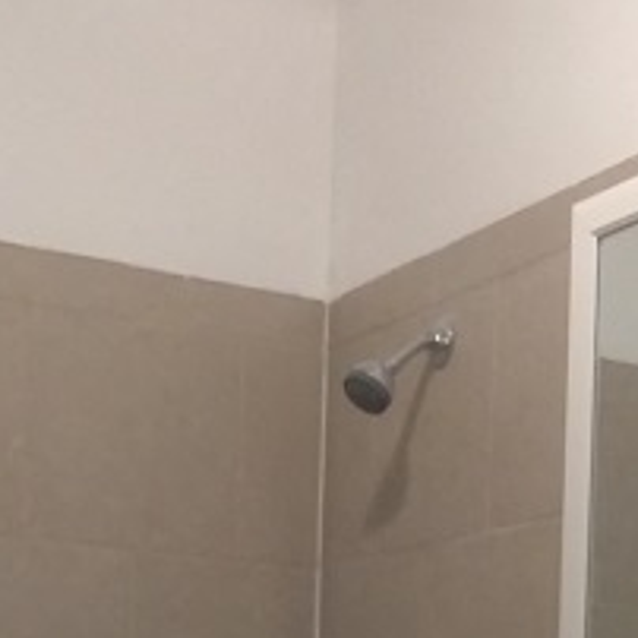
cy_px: 982
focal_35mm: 70
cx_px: 455
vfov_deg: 20.7
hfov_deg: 24.5
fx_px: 1460
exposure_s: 1/30
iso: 769
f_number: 2.2
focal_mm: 3.46
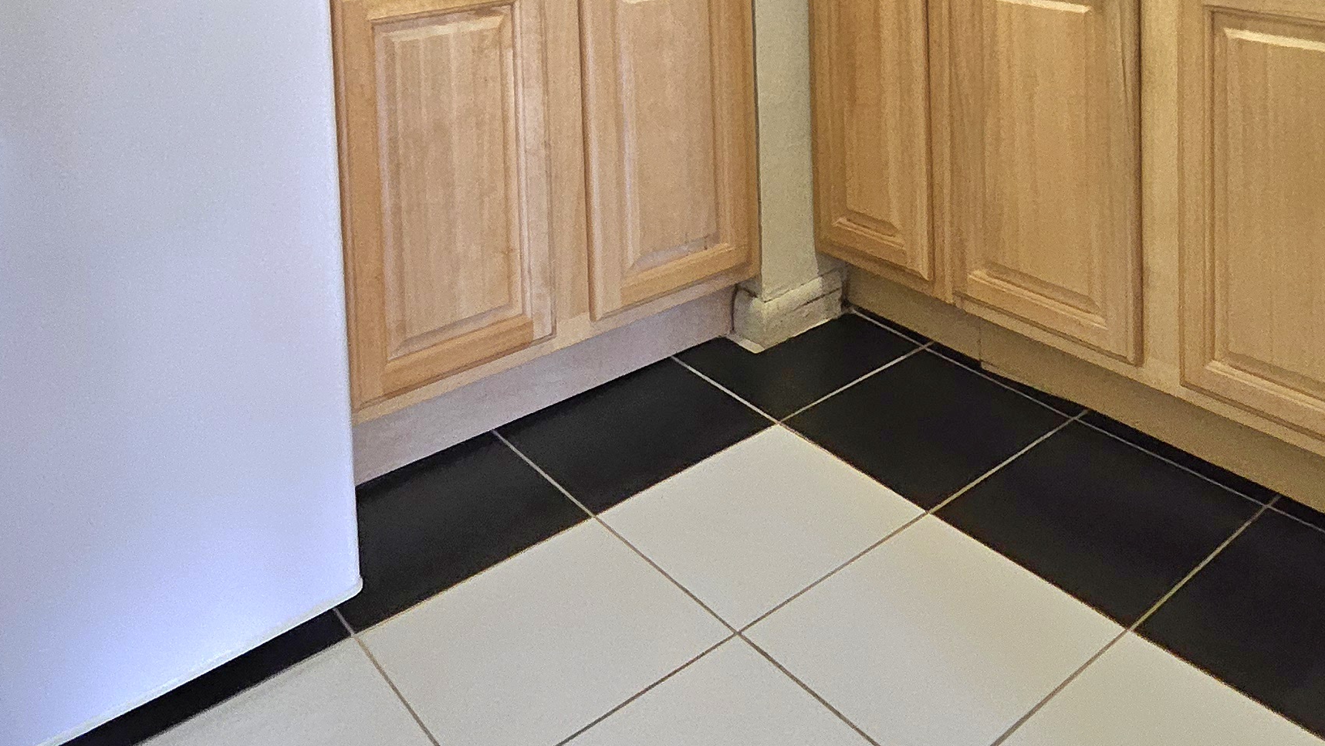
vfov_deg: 30.0
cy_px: -167
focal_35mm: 33
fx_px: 1159
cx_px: 881
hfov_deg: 58.2
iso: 320
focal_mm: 1.7
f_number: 2.2
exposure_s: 1/40
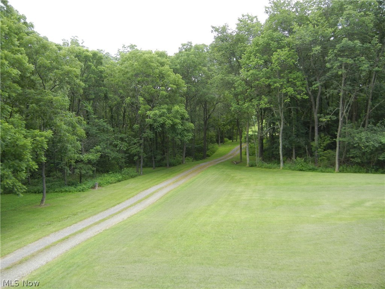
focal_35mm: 30
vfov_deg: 46.8
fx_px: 334
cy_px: 144
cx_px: 192
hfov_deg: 60.0
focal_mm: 5.4
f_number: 3.5
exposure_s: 1/242
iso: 160
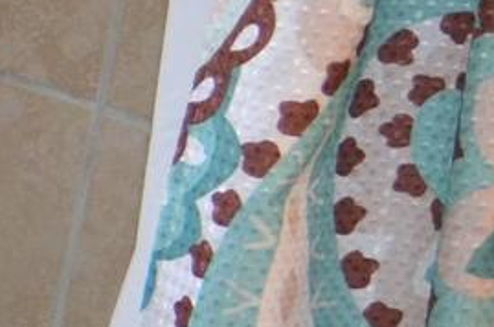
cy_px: 290
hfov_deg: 11.0
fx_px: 1876
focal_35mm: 137
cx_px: -898
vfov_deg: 9.9
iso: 400
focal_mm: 12
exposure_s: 1/60
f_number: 4
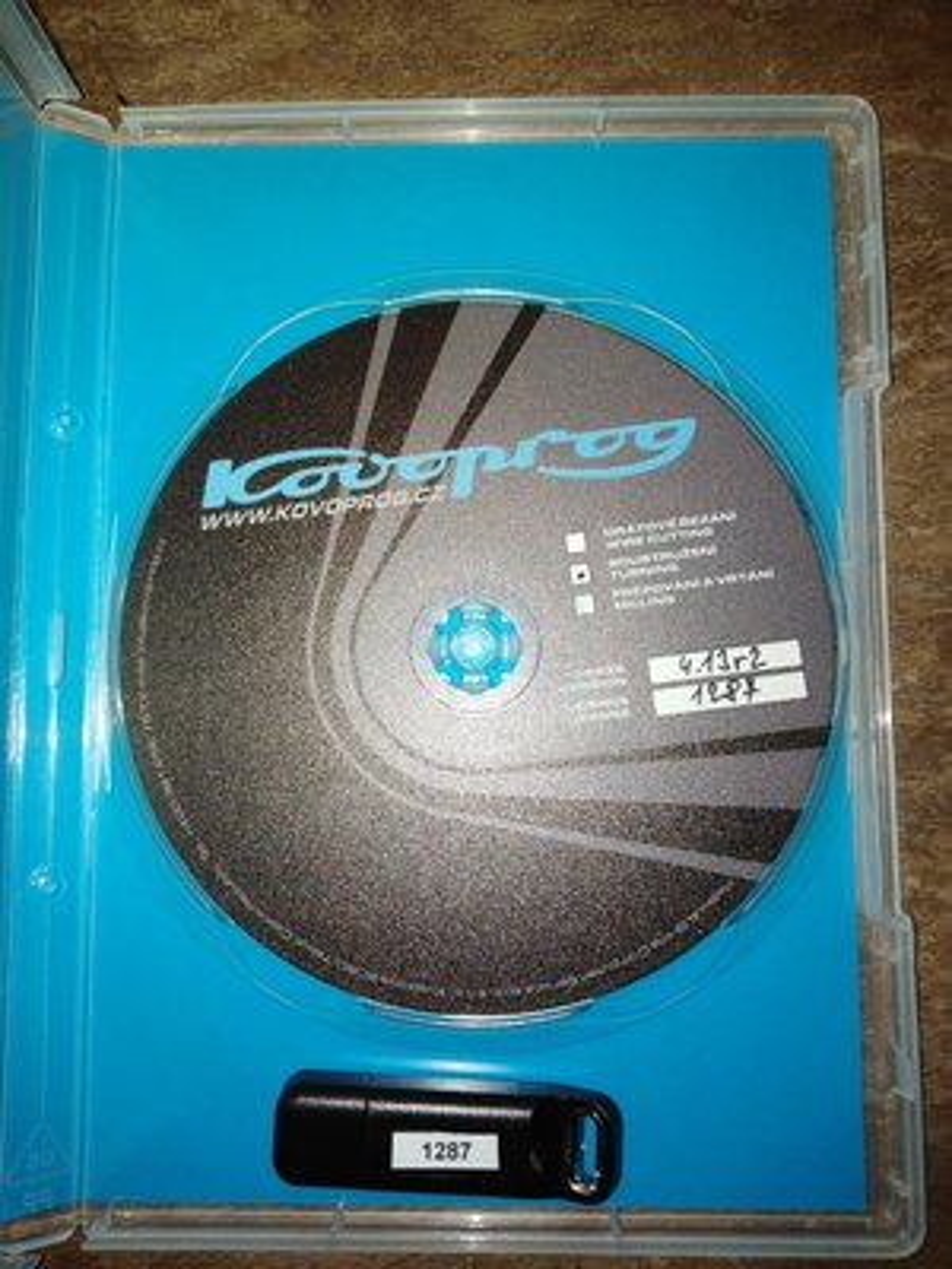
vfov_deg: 67.3
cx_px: 476
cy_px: 634
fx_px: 953
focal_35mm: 26
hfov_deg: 53.1
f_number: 2.2
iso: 100
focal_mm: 3.46
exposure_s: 1/42.4
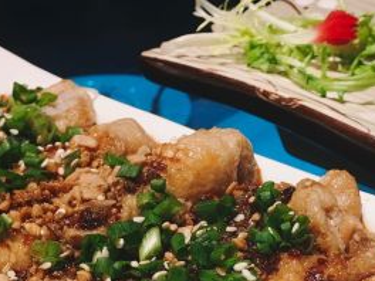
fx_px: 834
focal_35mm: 77
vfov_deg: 18.8
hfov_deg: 25.3
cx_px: 232
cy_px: 248
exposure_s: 1/17
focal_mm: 4.15
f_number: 2.2
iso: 32
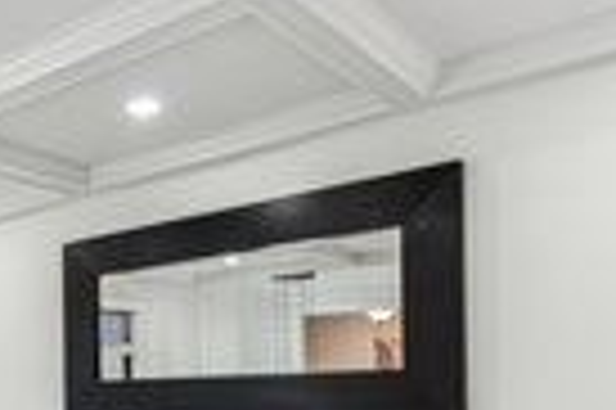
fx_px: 718
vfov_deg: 29.6
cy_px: 415
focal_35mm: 42
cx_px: -27
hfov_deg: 39.7
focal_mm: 12
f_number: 8
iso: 200
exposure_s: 1/15
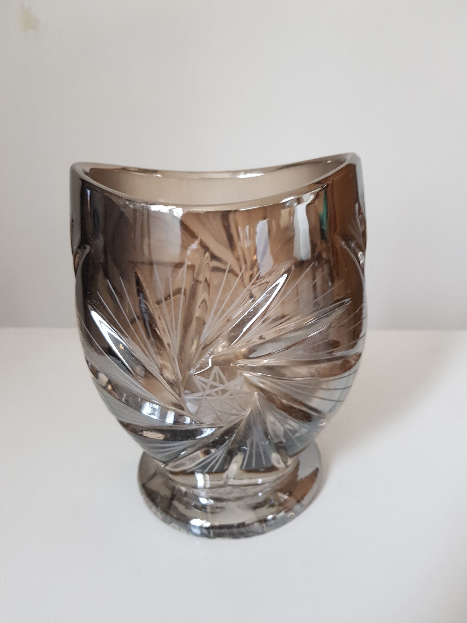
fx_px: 468
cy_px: 312
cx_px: 234
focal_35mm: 26
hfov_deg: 53.1
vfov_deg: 67.3
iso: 200
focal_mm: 4.2
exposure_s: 1/25
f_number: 1.7
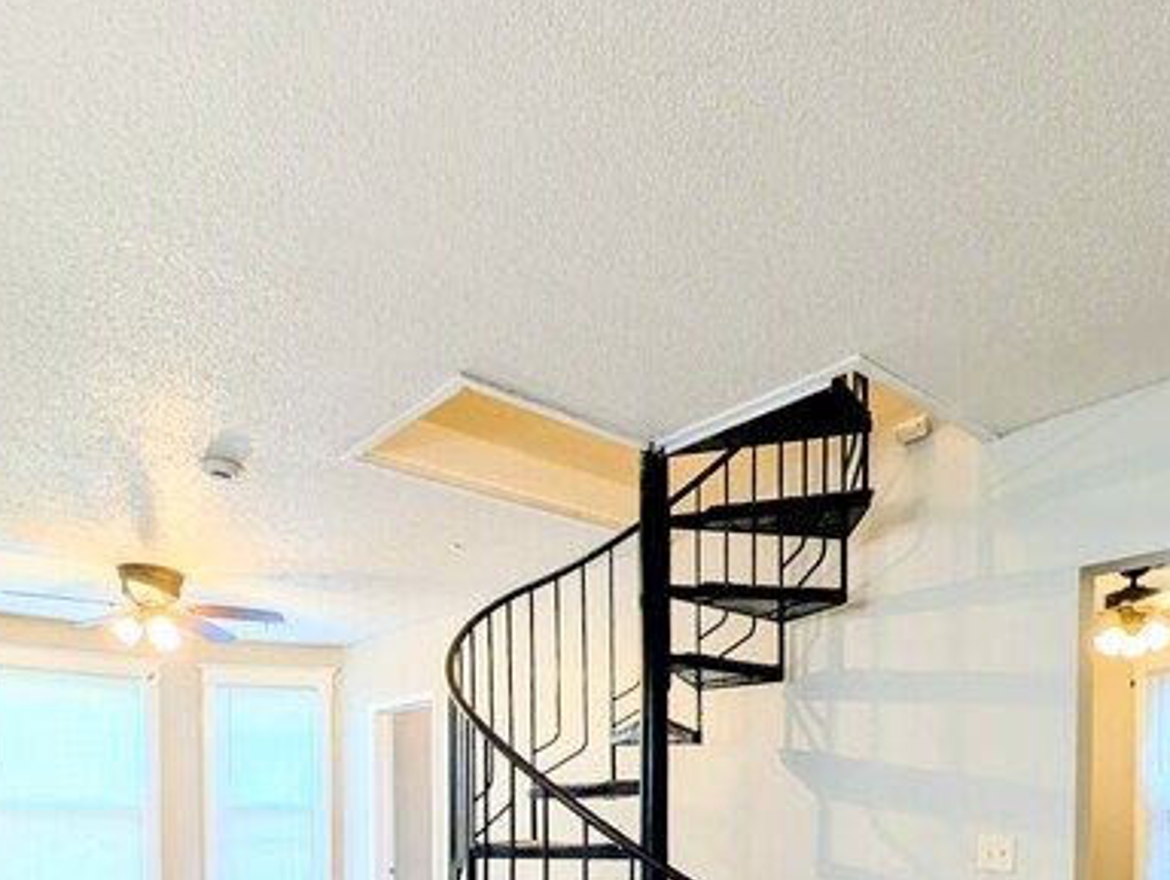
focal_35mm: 25
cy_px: 850
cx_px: 591
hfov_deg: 69.3
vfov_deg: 47.2
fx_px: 846
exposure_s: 1/60
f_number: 1.7
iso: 60
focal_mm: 2.02
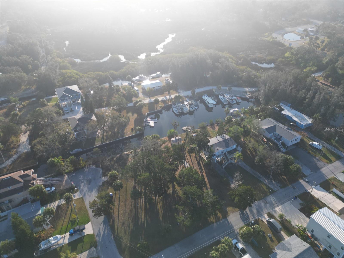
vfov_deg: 56.8
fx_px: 239
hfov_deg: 71.6
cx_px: 172
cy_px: 129
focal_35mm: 24
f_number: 1.7
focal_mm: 6.72
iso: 160
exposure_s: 1/1600
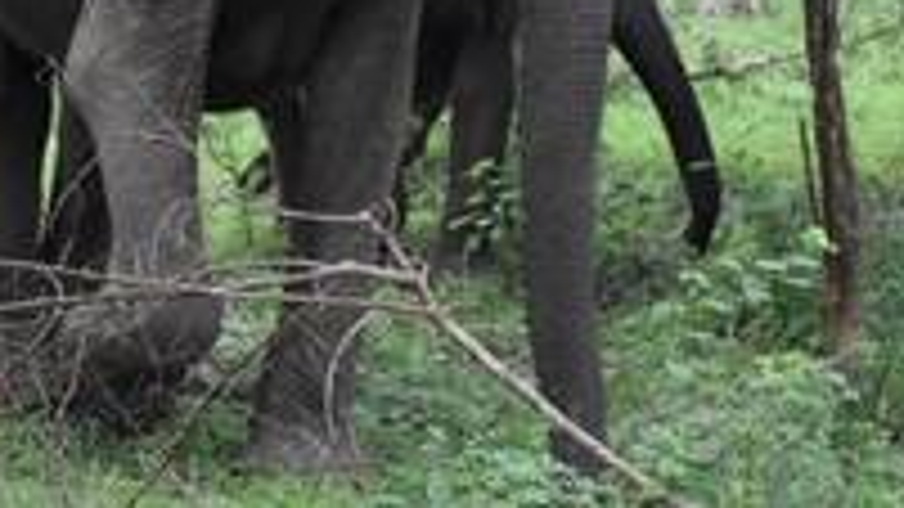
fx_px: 7022
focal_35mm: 293
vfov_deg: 4.1
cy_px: -202
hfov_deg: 7.4
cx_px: 211
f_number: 4.8
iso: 1800
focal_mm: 78
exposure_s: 1/500
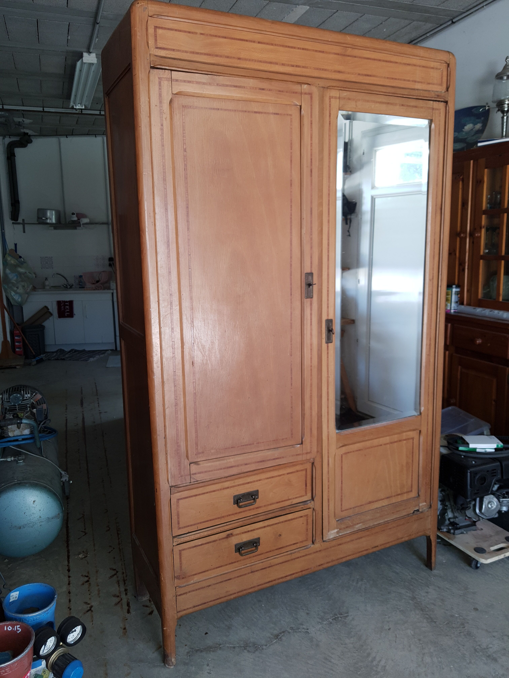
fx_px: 510
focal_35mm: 26
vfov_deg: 67.3
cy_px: 339
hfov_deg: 53.1
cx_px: 254
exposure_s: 1/50
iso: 50
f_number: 1.7
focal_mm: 4.32
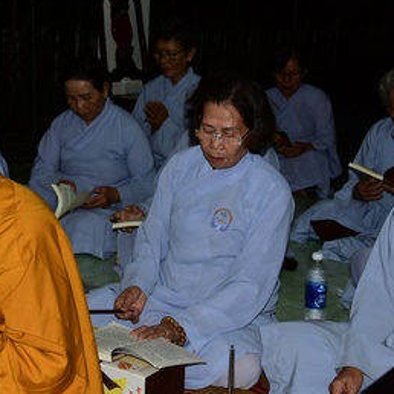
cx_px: 111
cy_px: 142
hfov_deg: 22.9
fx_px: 966
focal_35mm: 75
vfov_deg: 23.0
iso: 500
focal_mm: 35
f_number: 5
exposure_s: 1/80
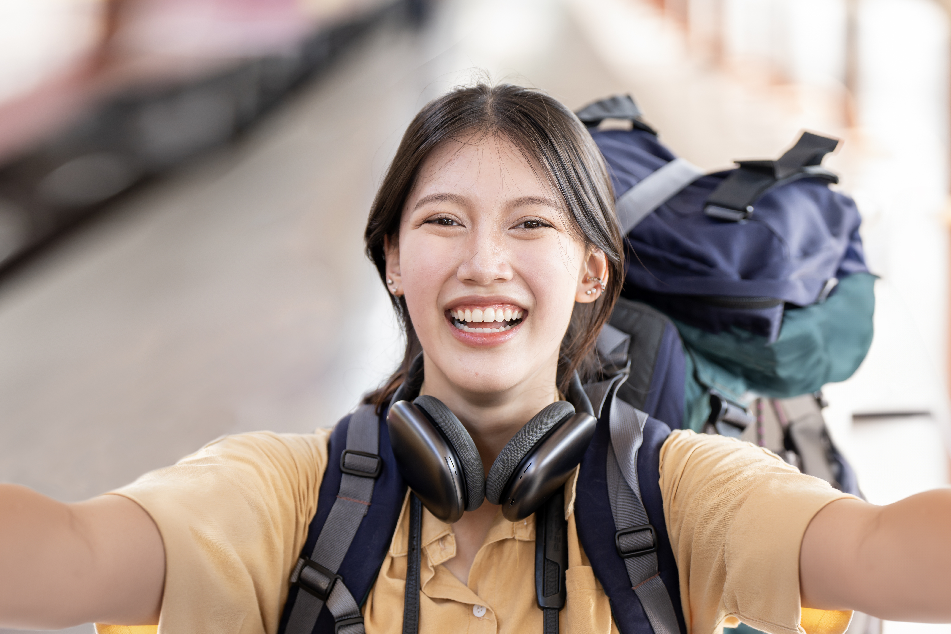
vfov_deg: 12.3
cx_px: 476
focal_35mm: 111
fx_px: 2932
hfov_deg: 18.4
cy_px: 317
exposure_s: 1/250
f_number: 2.8
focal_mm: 111
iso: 320
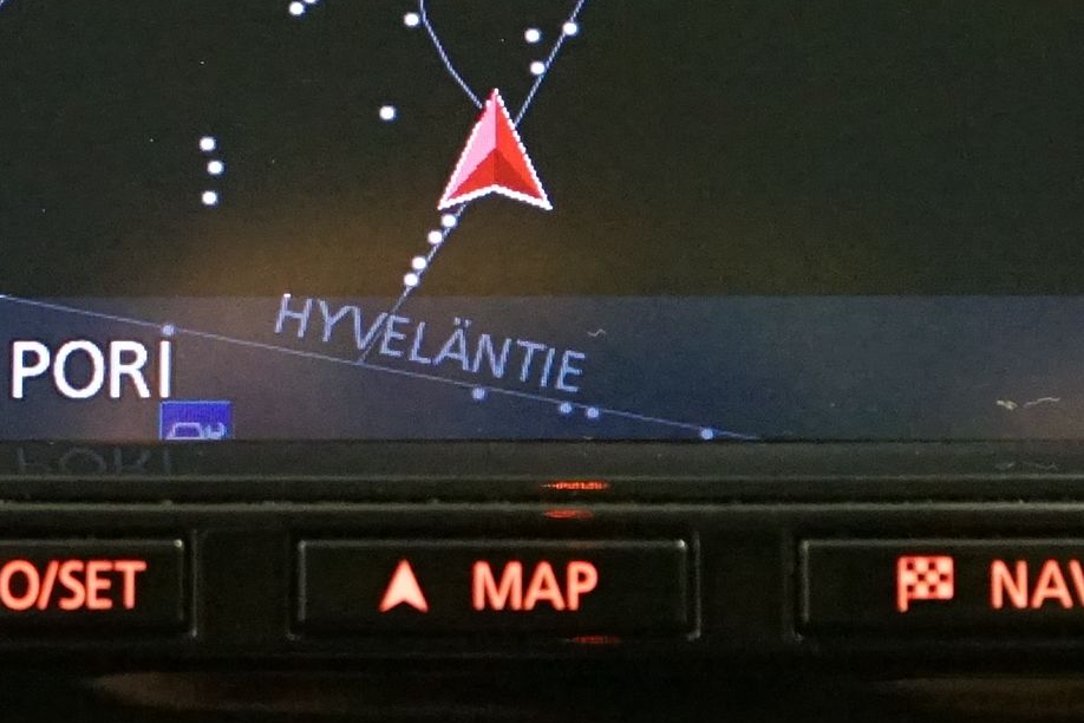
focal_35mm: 150
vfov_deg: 9.1
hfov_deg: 13.7
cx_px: 482
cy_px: -103
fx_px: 4516
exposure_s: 1/20
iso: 6400
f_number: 4
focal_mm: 35
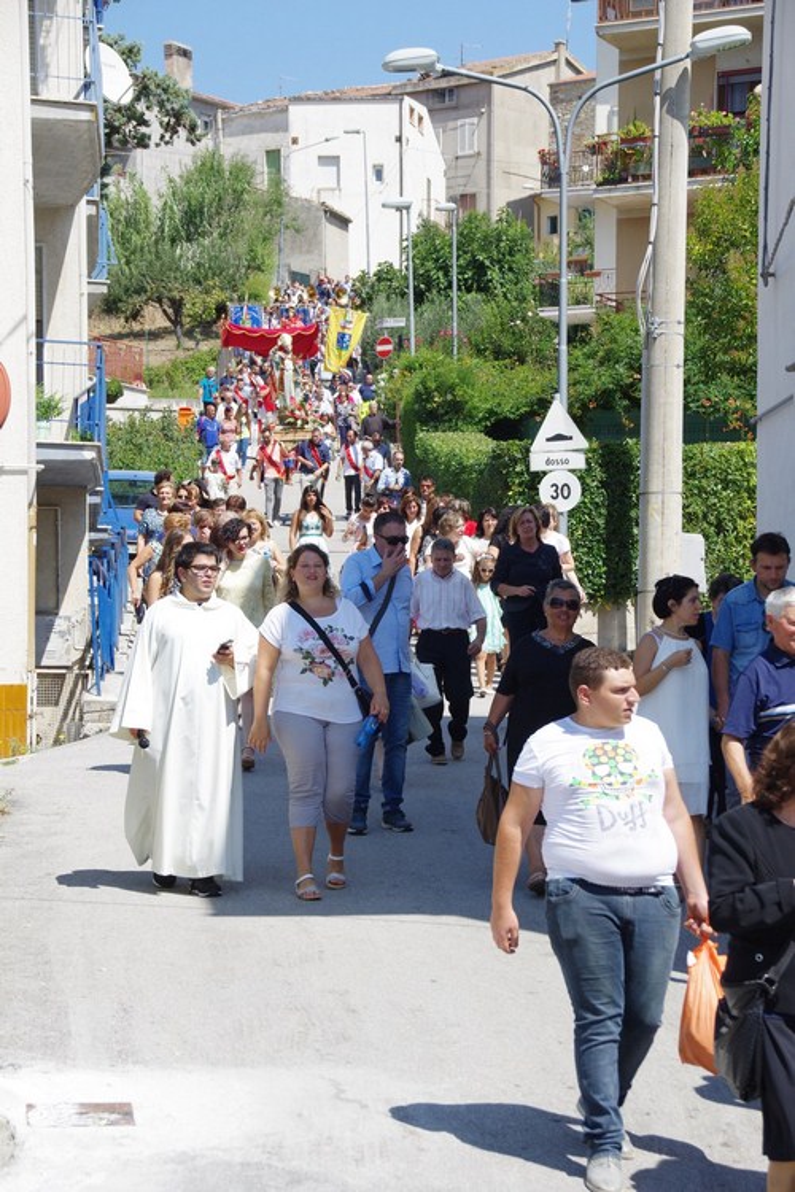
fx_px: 3610
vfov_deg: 18.8
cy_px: 596
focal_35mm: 109
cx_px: 398
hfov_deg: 12.6
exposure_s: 1/320
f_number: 8
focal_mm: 73
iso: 320
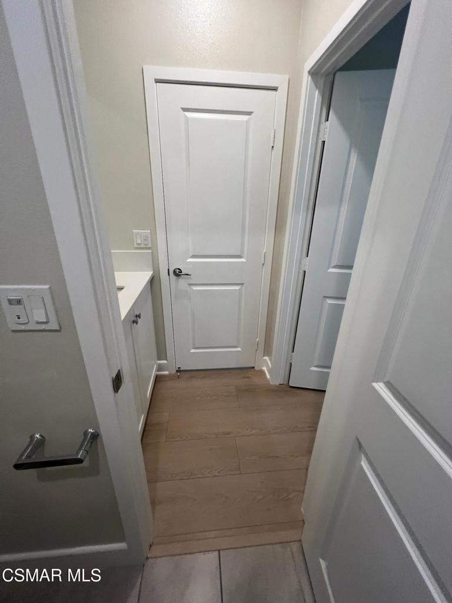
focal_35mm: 13
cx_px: 226
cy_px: 302
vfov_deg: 106.2
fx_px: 226
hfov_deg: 89.9
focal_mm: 1.57
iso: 200
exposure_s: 1/120
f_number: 1.8
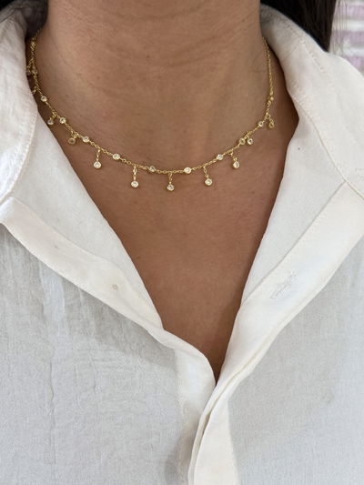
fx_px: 673
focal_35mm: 48
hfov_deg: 30.3
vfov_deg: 39.6
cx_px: 182
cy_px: 242
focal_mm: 6.76
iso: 100
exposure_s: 1/89
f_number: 1.78
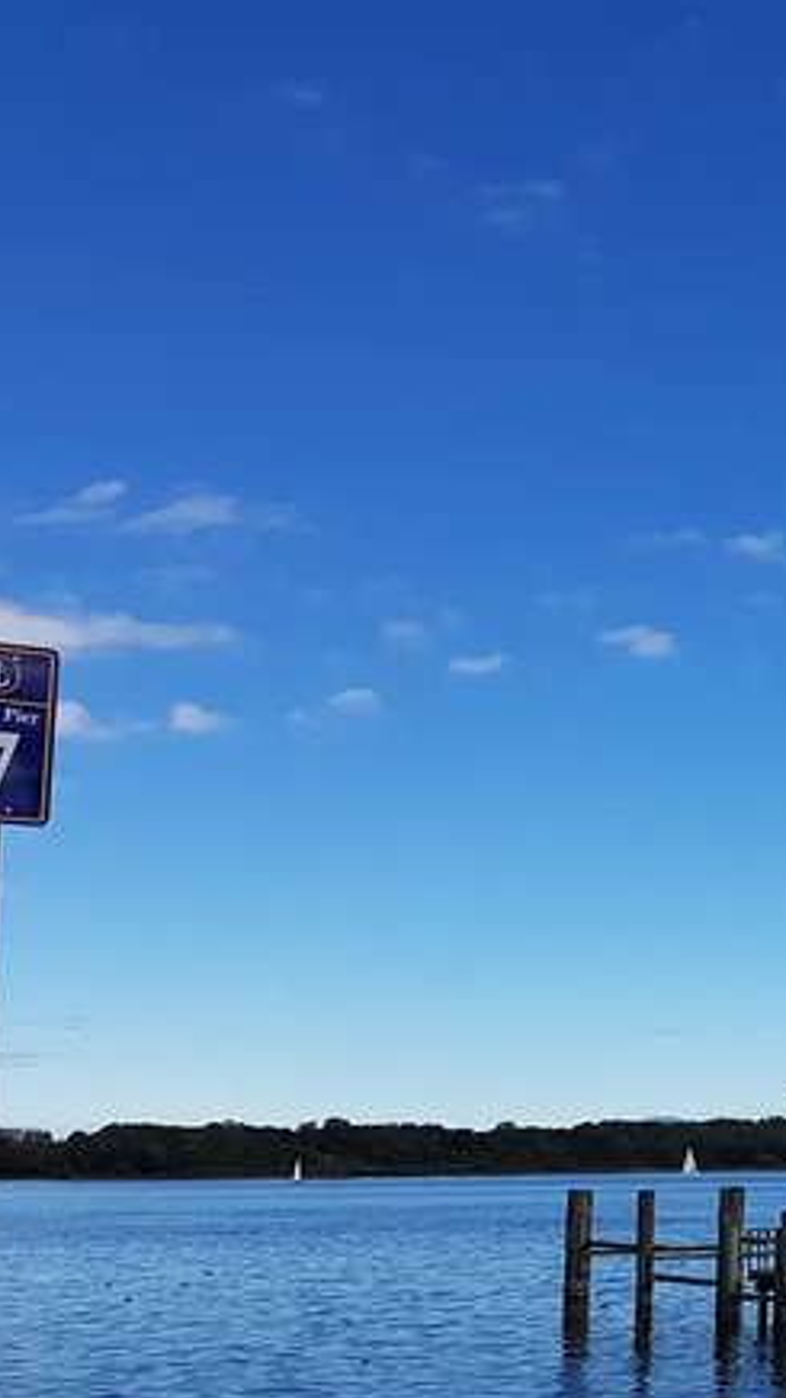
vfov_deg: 39.6
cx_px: 1065
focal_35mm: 52
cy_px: 859
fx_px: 1928
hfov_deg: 20.7
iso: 50
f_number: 1.7
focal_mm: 4.2
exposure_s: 1/2552
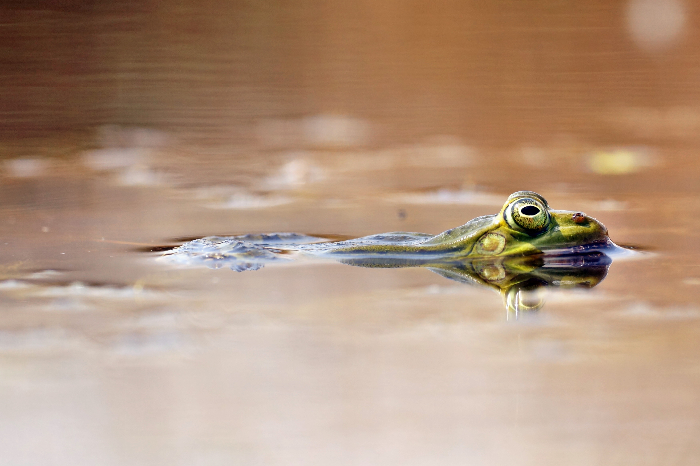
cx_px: 350
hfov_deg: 7.6
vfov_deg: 5.1
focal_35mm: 270
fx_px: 5247
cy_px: 233
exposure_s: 1/800
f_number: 6.3
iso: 400
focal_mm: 180
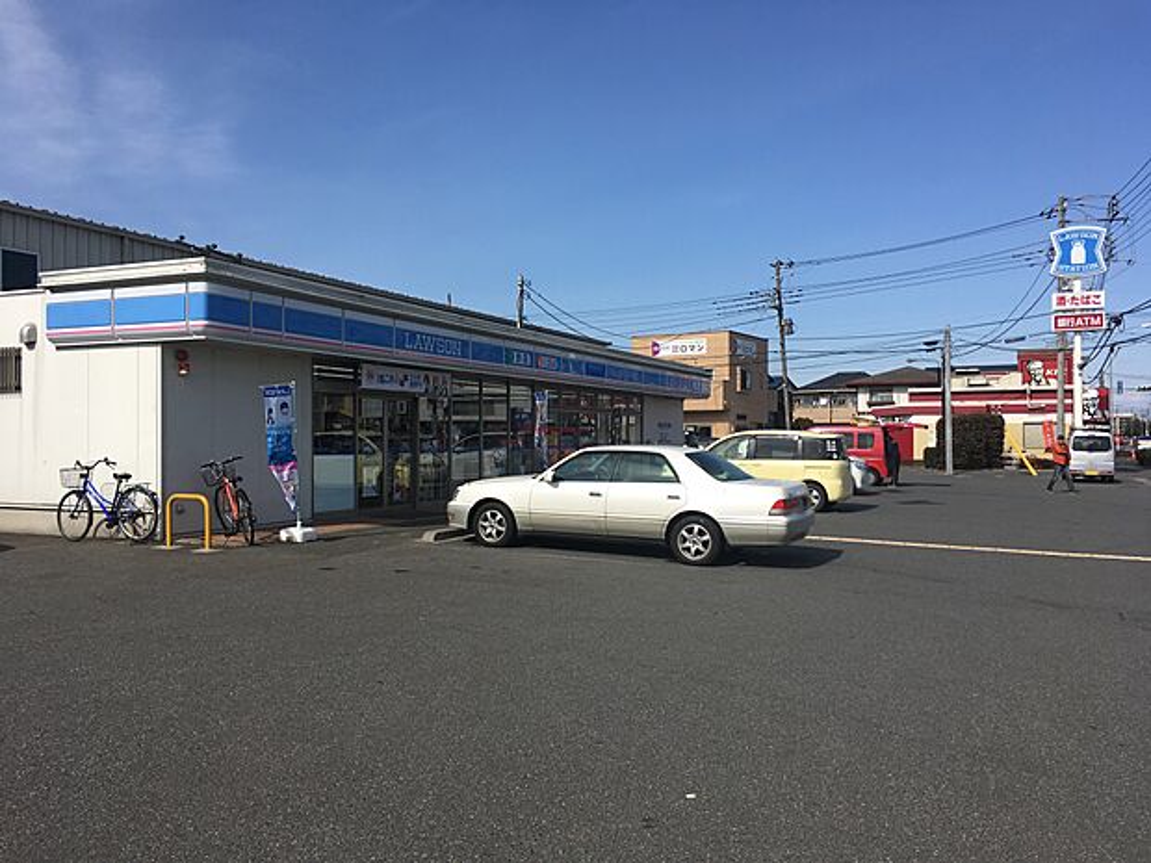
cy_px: 432
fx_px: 964
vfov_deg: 48.2
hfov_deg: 61.7
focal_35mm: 29
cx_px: 576
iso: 25
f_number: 2.2
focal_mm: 4.15
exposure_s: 1/1923
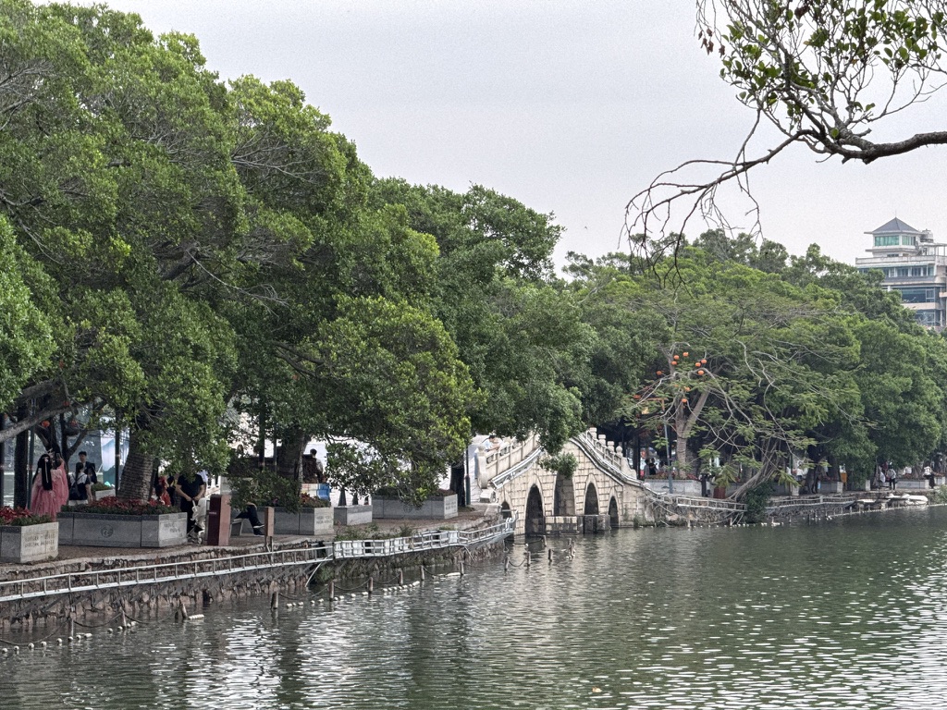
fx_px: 3283
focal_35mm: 120
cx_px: 474
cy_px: 355
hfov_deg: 16.4
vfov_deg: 12.3
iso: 80
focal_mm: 15.66
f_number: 2.8
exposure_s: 1/121
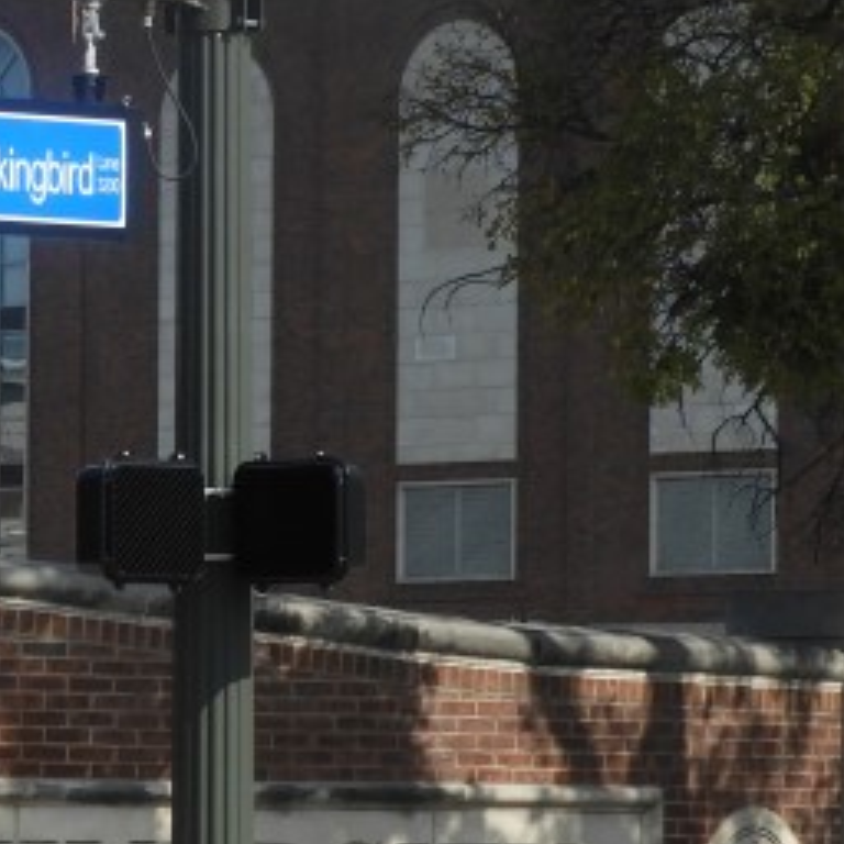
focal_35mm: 301
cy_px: 755
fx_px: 8303
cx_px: -514
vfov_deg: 5.8
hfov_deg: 5.7
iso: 100
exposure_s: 1/800
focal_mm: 15.2
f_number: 4.5
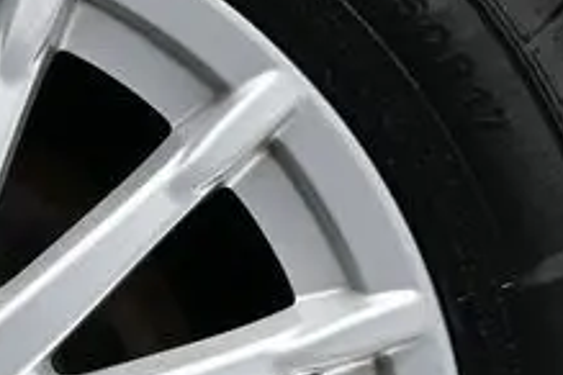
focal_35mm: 175
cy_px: 530
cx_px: -180
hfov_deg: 11.4
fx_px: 2742
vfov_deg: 7.7
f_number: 4.2
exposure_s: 1/125
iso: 500
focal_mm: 25
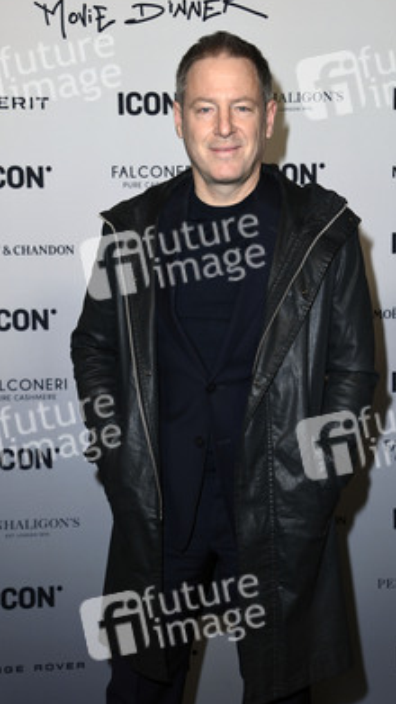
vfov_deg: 34.9
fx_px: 1120
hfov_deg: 20.0
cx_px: 225
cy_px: 347
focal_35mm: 60
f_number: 5.6
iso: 1000
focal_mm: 56
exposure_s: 1/250
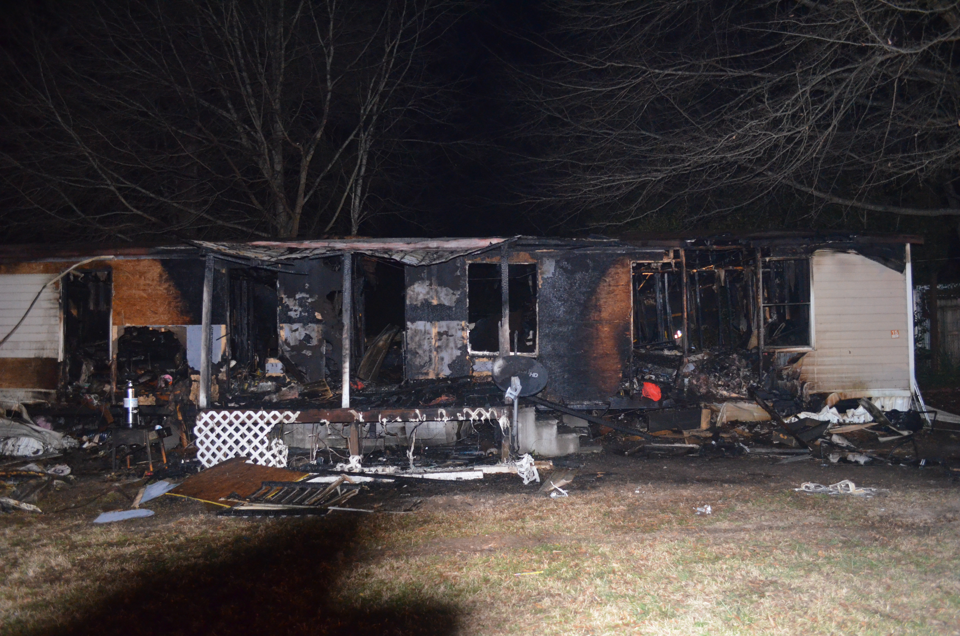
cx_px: 480
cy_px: 318
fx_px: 719
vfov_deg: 47.7
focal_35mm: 27
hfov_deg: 67.5
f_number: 3.5
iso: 3200
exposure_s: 1/60
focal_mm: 18
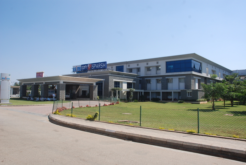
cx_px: 123
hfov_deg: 61.9
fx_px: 205
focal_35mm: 30
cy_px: 82
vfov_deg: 43.7
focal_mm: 20
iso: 250
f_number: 10
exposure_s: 1/320
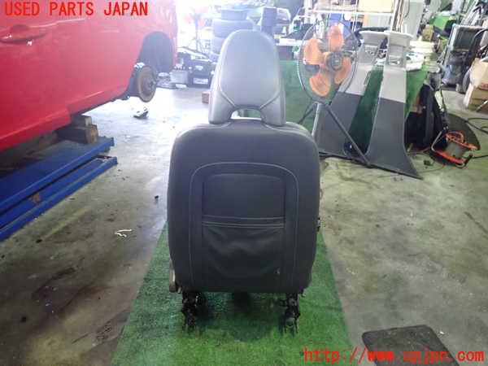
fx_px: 352
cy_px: 183
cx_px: 244
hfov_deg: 69.4
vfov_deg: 54.9
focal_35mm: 25
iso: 1000
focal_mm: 4.5
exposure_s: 1/60
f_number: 2
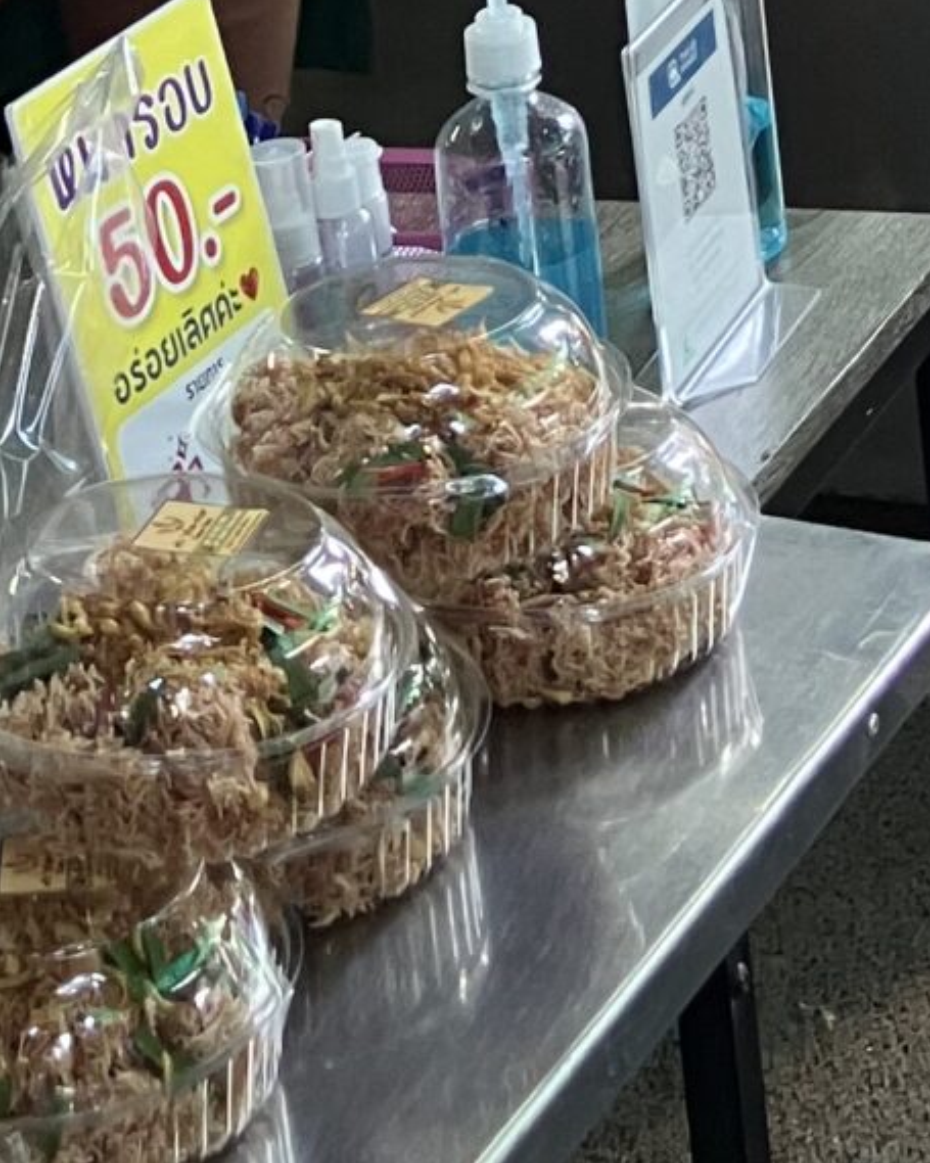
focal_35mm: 123
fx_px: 4233
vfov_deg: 13.1
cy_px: -1318
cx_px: 813
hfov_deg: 12.5
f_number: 1.8
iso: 64
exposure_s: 1/50
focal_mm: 3.99
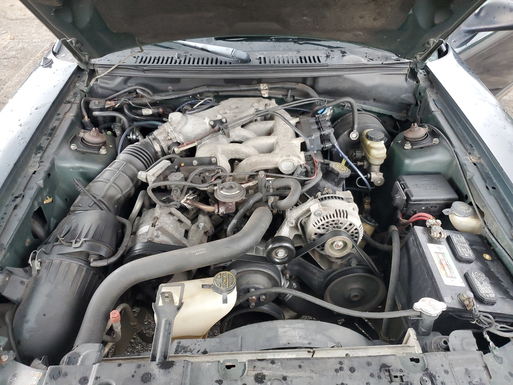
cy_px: 192
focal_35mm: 26
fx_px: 385
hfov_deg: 67.3
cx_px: 256
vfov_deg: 53.1
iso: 195
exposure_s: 1/60.2
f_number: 1.5
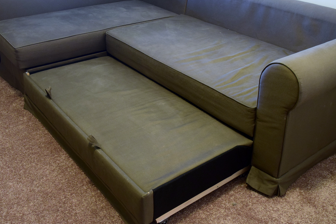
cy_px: 101
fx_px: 360
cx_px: 155
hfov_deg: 50.0
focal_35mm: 39
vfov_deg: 34.6
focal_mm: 23
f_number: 5.6
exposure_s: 1/15
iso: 1600
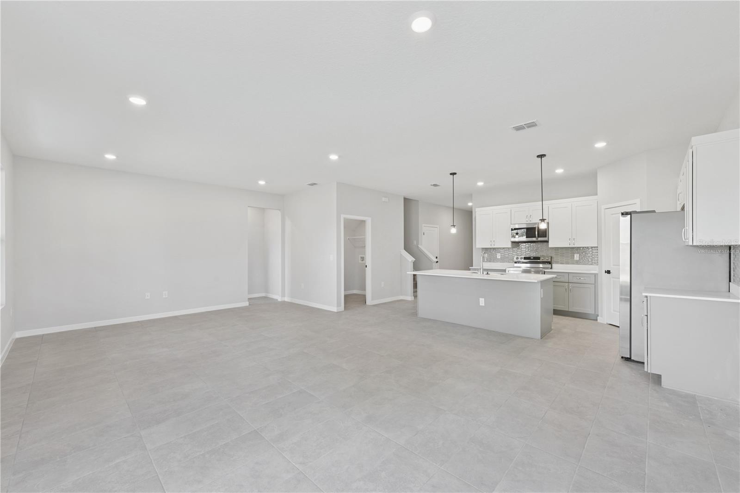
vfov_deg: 81.2
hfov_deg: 104.3
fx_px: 288
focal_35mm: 14
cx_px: 370
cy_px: 246
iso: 100
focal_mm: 14
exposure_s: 1/8
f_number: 9
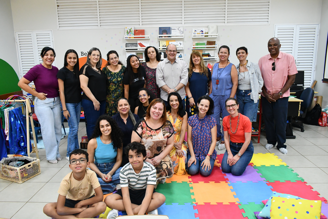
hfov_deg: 67.4
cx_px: 164
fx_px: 246
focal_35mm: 27
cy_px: 110
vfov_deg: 47.9
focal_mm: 18
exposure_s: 1/160
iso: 3200
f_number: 6.3
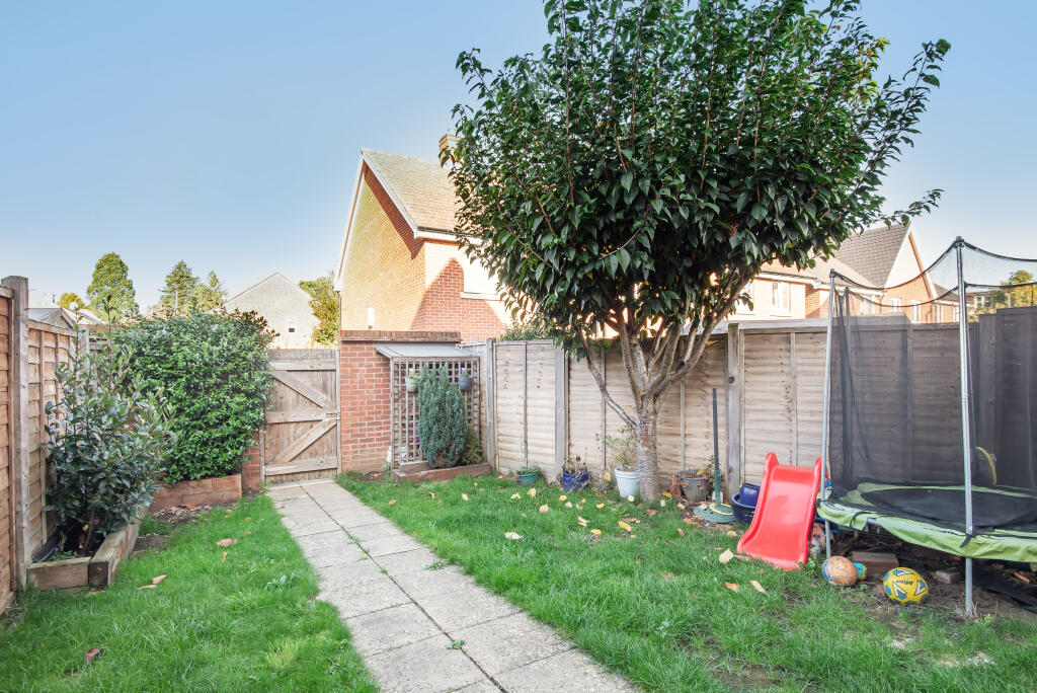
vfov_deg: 73.8
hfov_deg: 96.7
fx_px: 461
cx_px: 518
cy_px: 346
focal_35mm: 16
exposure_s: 1/40
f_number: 11
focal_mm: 16
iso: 400
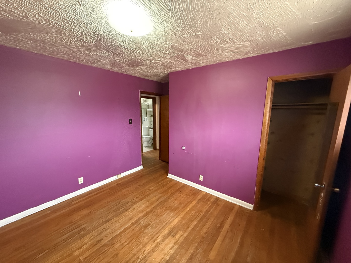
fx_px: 142
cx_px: 176
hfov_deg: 102.1
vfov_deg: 85.7
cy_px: 132
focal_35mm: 14
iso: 1000
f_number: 2.2
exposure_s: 1/60
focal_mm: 2.22
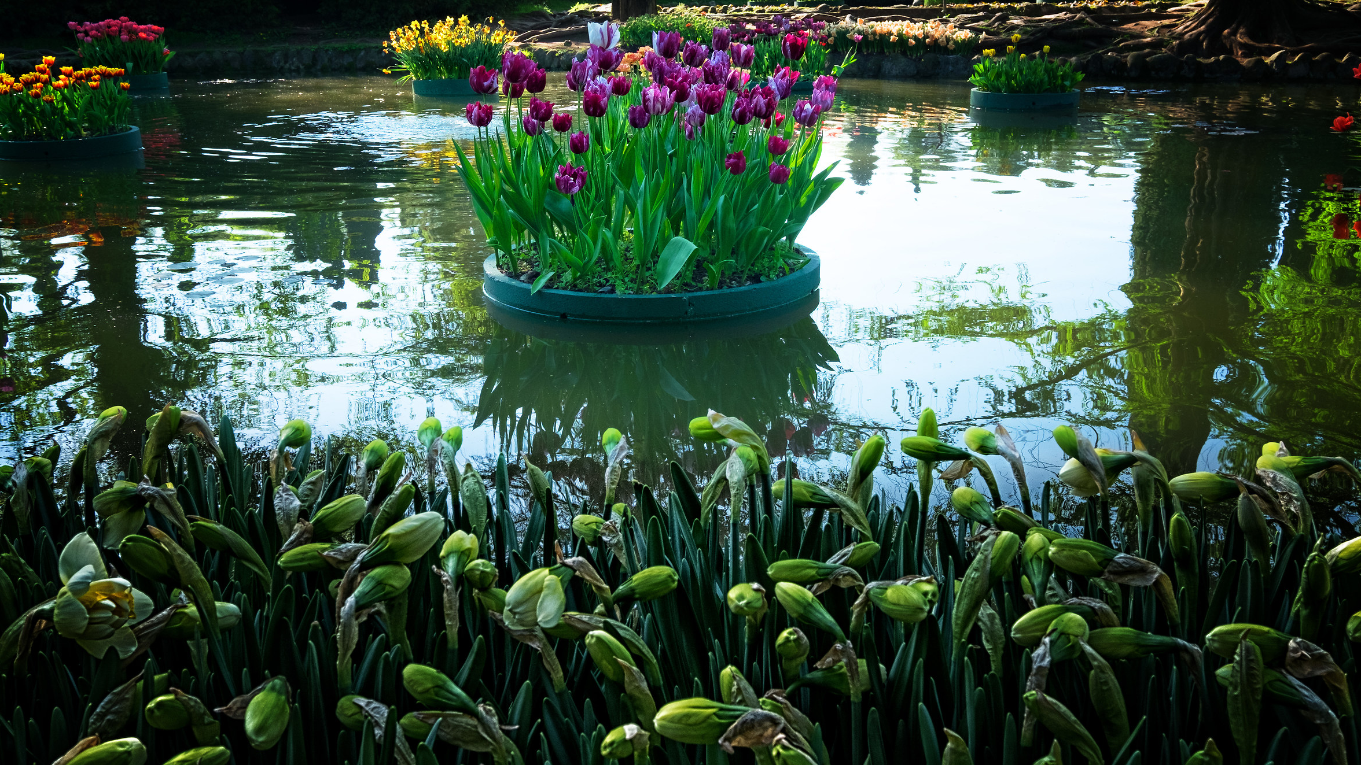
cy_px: 389
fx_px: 1119
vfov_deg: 37.8
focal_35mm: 31
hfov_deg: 62.6
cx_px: 691
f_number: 10
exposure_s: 1/125
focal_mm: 19.1
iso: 400
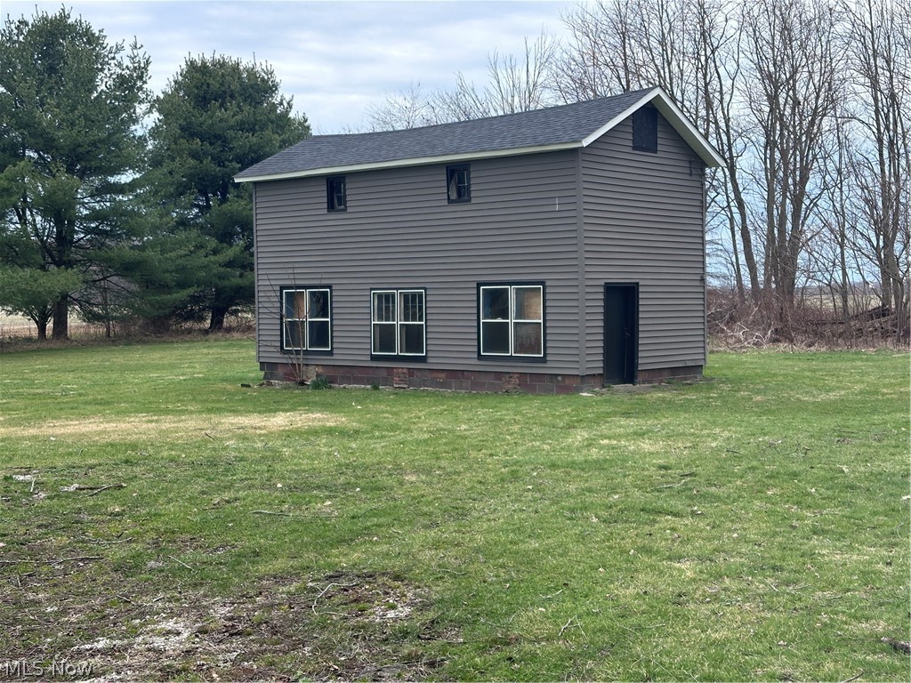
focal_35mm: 48
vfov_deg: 30.3
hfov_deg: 39.7
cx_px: 456
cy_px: 342
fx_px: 1263
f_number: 1.78
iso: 64
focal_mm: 6.86
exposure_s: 1/1414
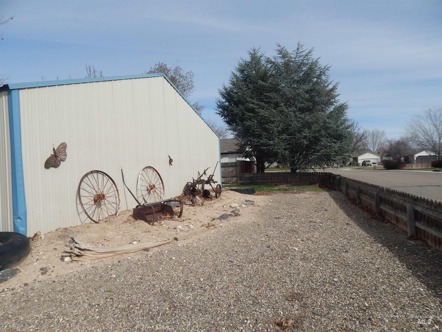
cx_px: 221
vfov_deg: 58.9
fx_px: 294
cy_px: 166
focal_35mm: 23
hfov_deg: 73.9
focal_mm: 4
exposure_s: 1/640
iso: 125
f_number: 6
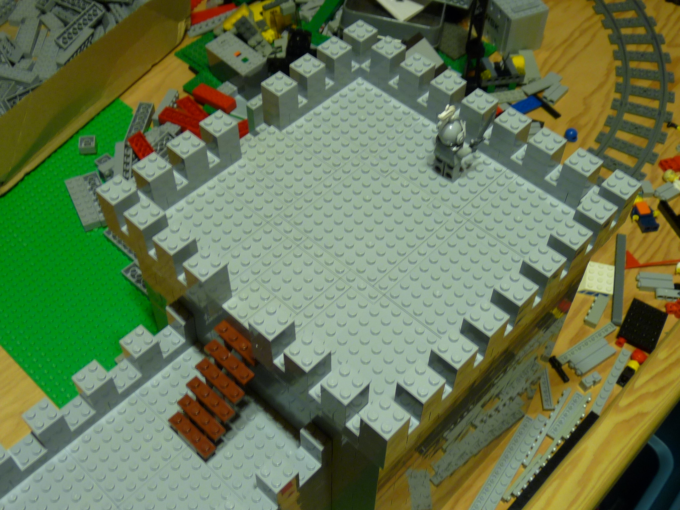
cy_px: 255
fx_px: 805
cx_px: 340
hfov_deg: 45.8
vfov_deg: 35.1
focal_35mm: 41
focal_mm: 4.8
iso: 100
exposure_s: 1/13
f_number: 2.8
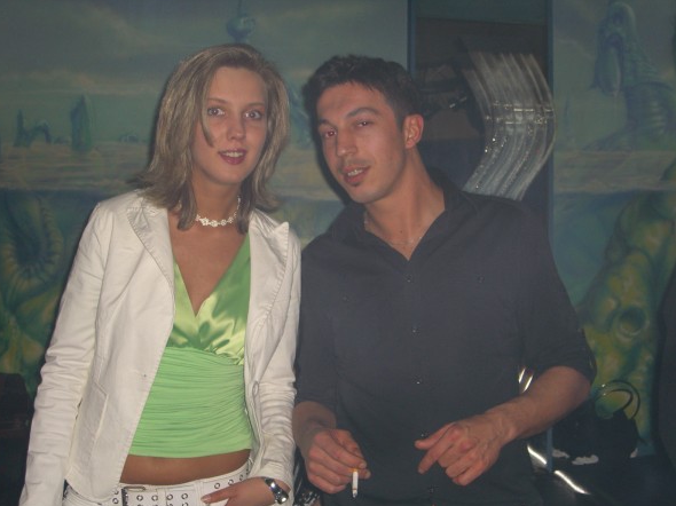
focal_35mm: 58
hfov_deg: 33.2
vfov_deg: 25.2
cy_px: 256
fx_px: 1132
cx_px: 333
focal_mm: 11.8
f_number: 3.6
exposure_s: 1/60
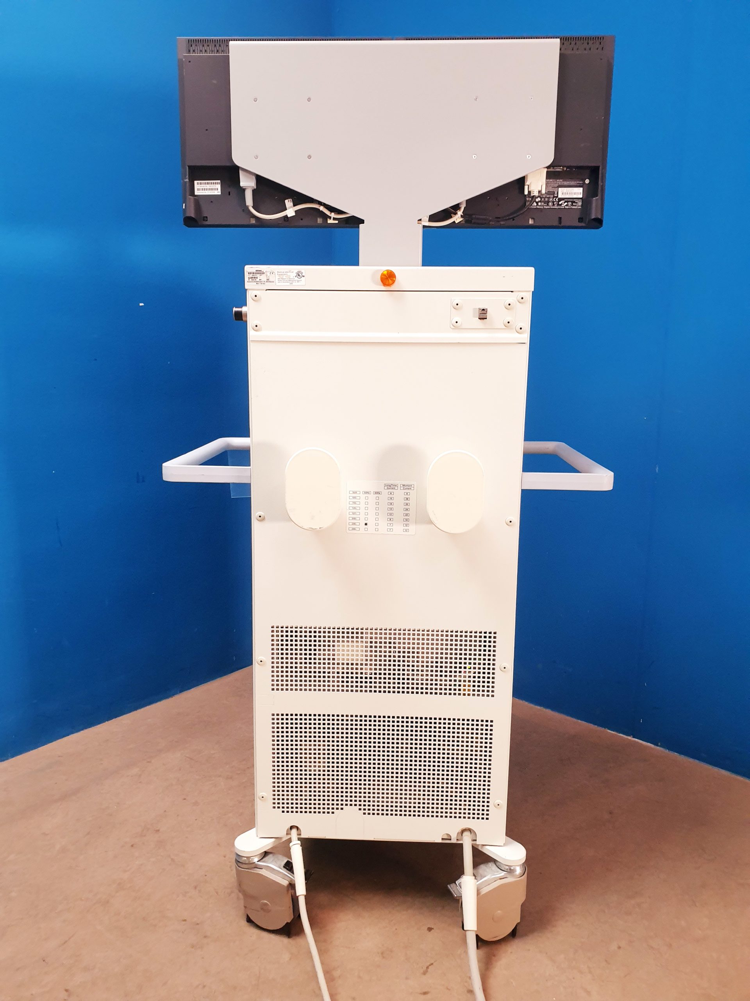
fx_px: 751
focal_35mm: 26
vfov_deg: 67.3
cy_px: 500
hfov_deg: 53.1
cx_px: 375
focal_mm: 4.3
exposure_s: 1/50
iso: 200
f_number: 2.4
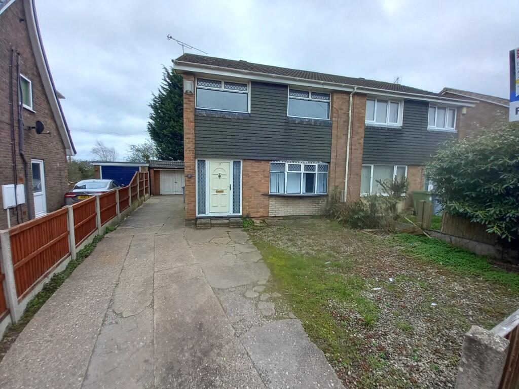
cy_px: 194
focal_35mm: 13
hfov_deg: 106.2
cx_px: 260
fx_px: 195
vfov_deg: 89.9
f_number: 2.2
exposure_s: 1/259
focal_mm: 1.13
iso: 40
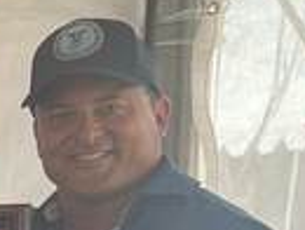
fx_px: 1765
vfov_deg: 7.2
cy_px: 434
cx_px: -441
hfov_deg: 8.9
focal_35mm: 200
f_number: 1.5
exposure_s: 1/266
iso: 40
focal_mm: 5.7
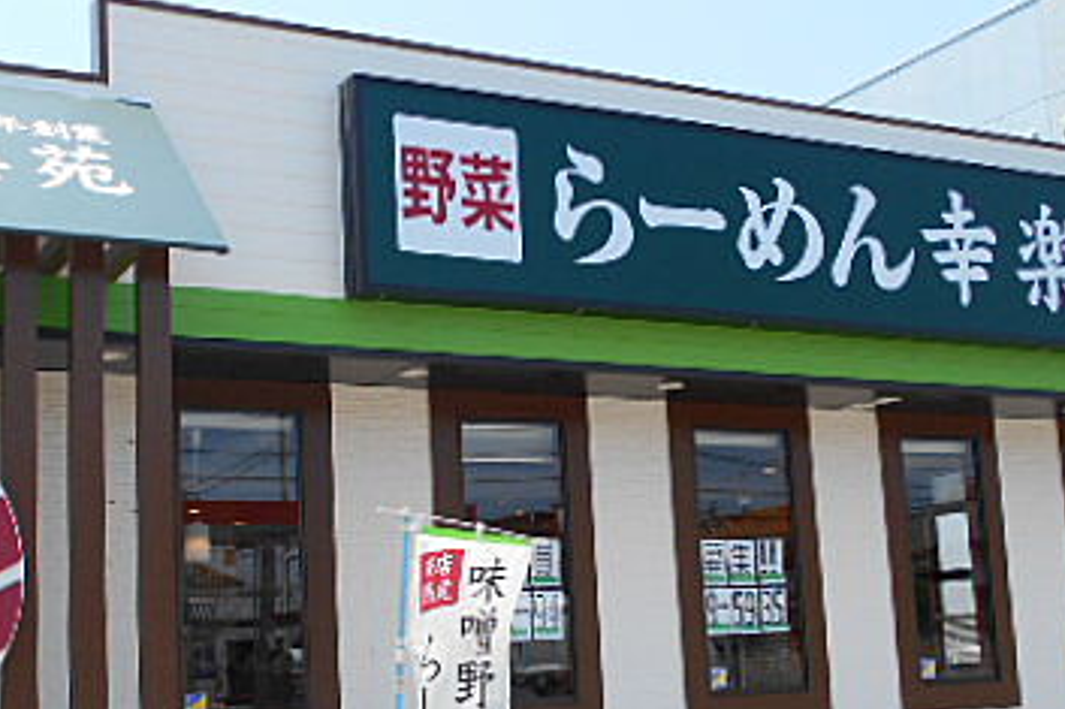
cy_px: 428
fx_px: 1449
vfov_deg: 27.4
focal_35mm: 49
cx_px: 380
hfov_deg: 40.0
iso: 80
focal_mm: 4.6
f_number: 3.2
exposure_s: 1/640
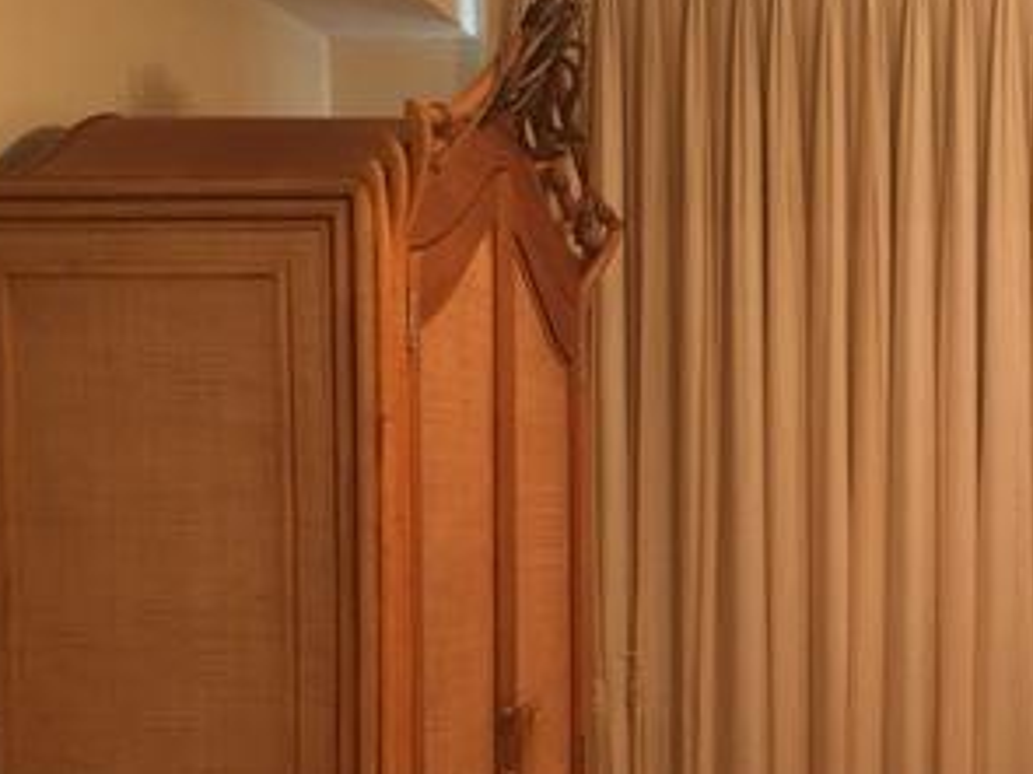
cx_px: 956
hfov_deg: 29.3
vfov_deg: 23.0
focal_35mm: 63
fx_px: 1879
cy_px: 595
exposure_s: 1/30
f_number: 2.2
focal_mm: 4.15
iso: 160
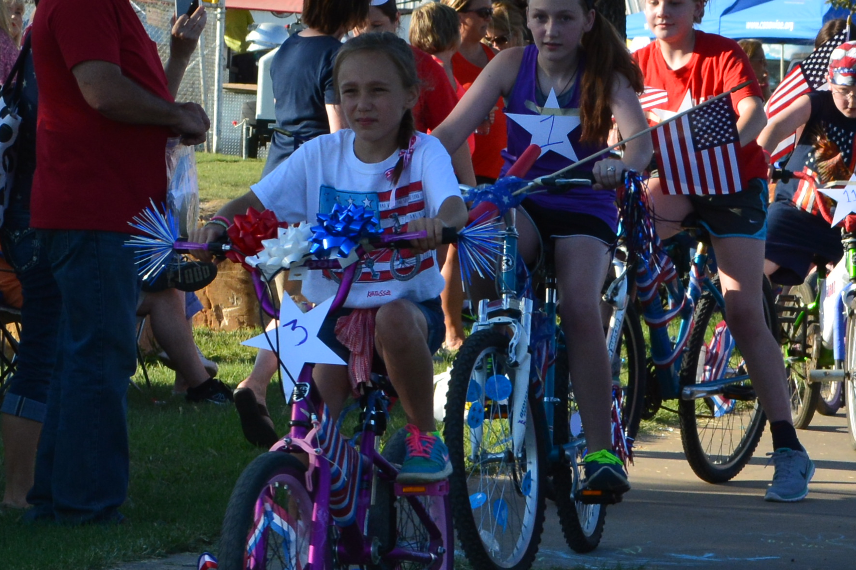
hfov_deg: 8.7
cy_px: 268
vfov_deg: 5.8
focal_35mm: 235
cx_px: -44
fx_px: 5586
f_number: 10
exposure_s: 1/250
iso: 320
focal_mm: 46
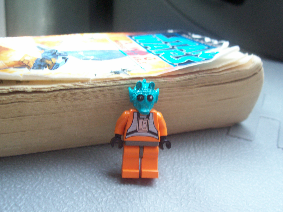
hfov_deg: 44.8
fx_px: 343
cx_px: 142
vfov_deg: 34.3
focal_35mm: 42
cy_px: 106
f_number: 2.9
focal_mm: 7
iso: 128
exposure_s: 1/39.3
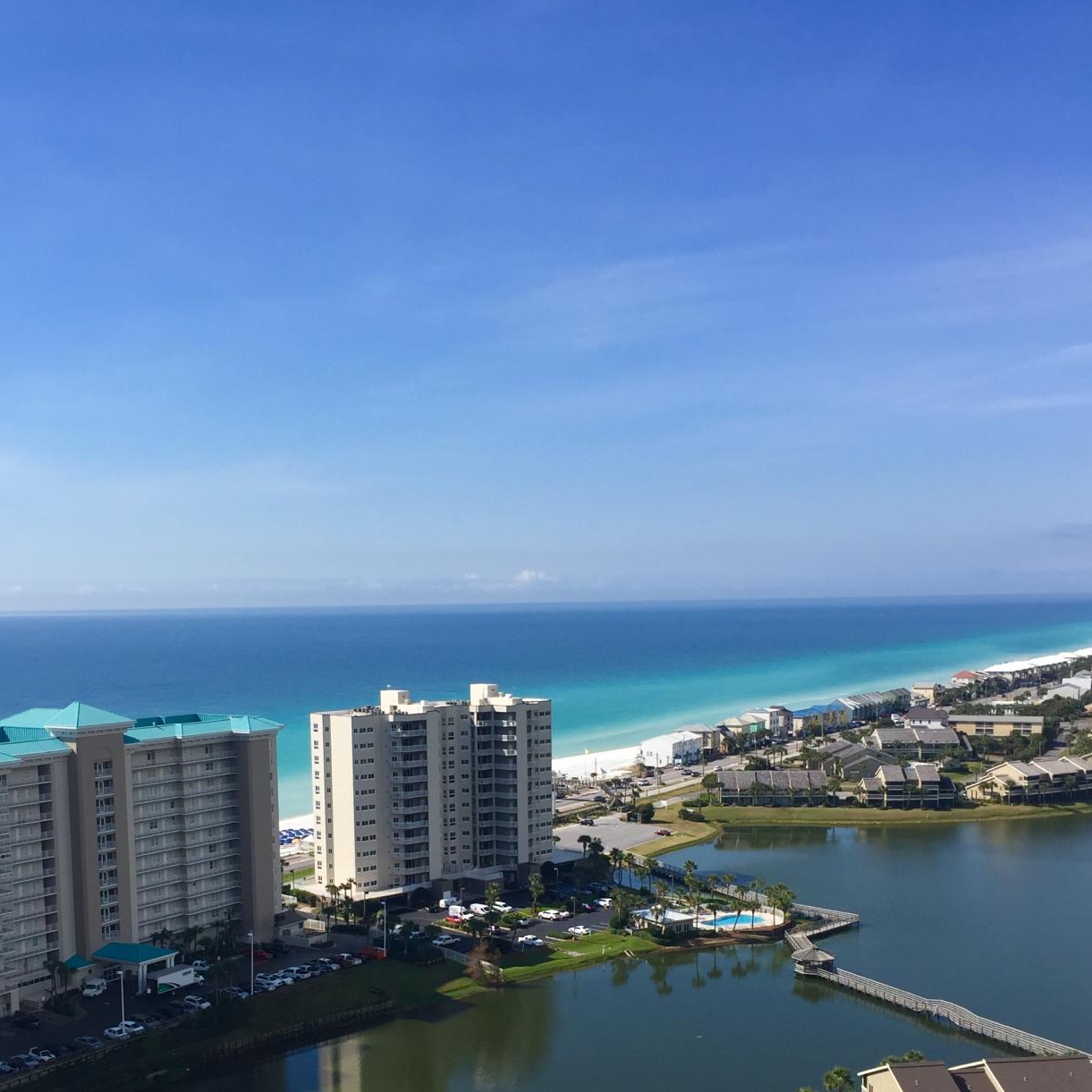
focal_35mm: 42
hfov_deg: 39.9
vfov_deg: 39.2
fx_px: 1499
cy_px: 784
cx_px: 461
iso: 32
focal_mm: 4.15
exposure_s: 1/2198
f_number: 2.2
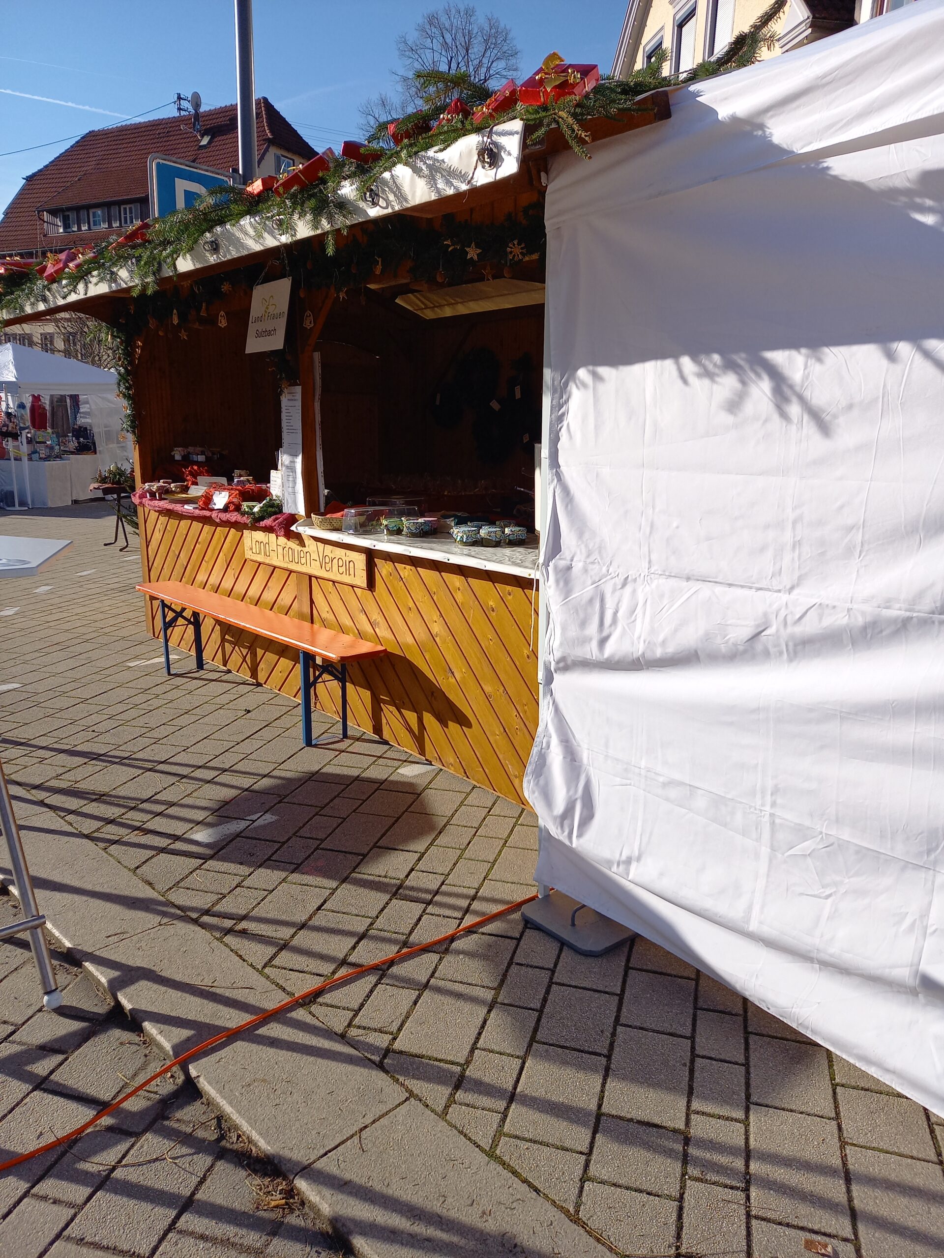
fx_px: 909
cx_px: 472
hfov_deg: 54.9
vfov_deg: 69.4
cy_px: 629
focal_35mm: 25
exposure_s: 1/1054
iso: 50
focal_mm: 4.65
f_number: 1.8
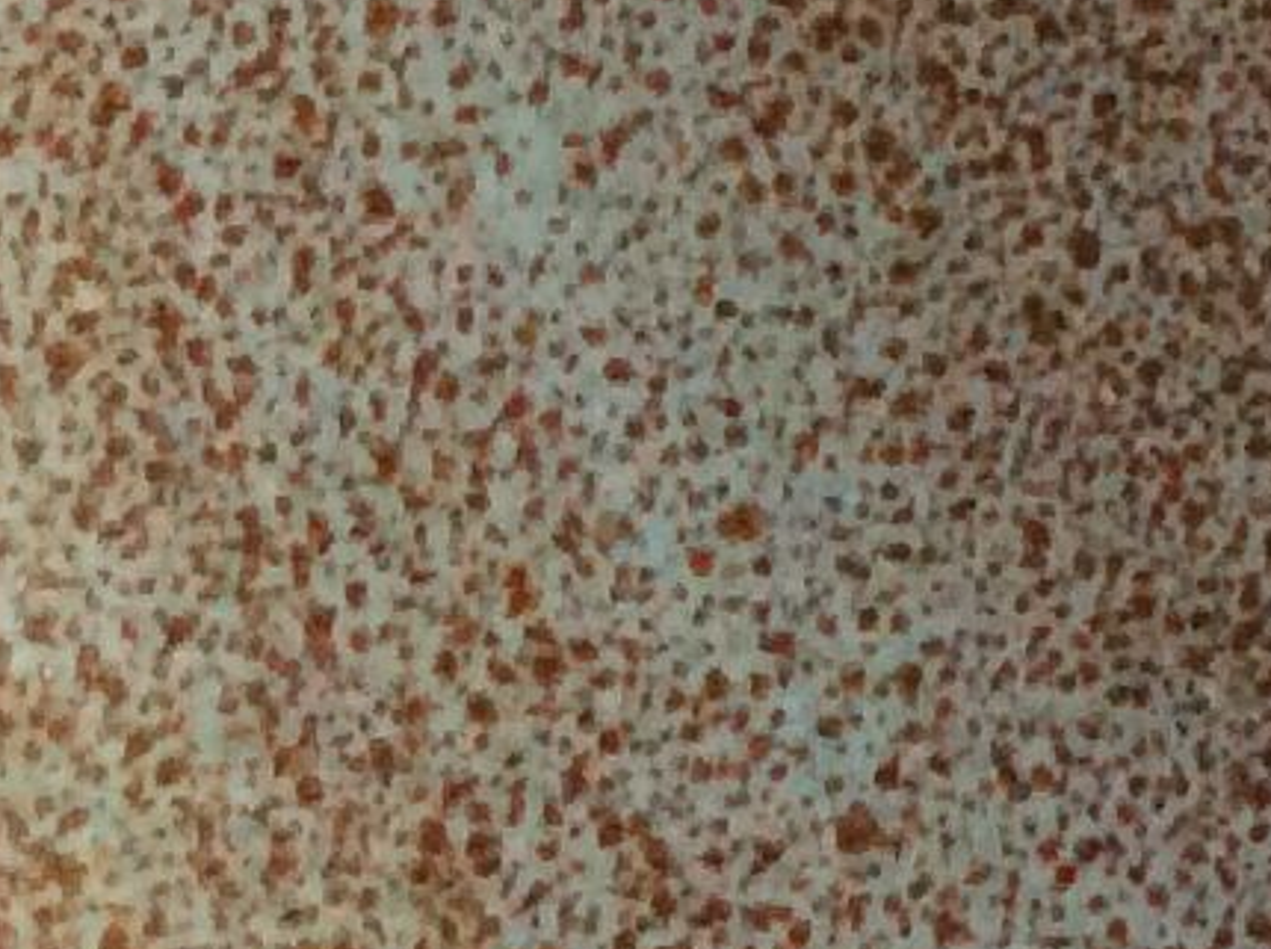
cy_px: -1585
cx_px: 3042
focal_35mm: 193
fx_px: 7075
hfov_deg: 9.2
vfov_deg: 7.1
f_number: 2.4
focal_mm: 3.3
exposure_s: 1/25
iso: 250
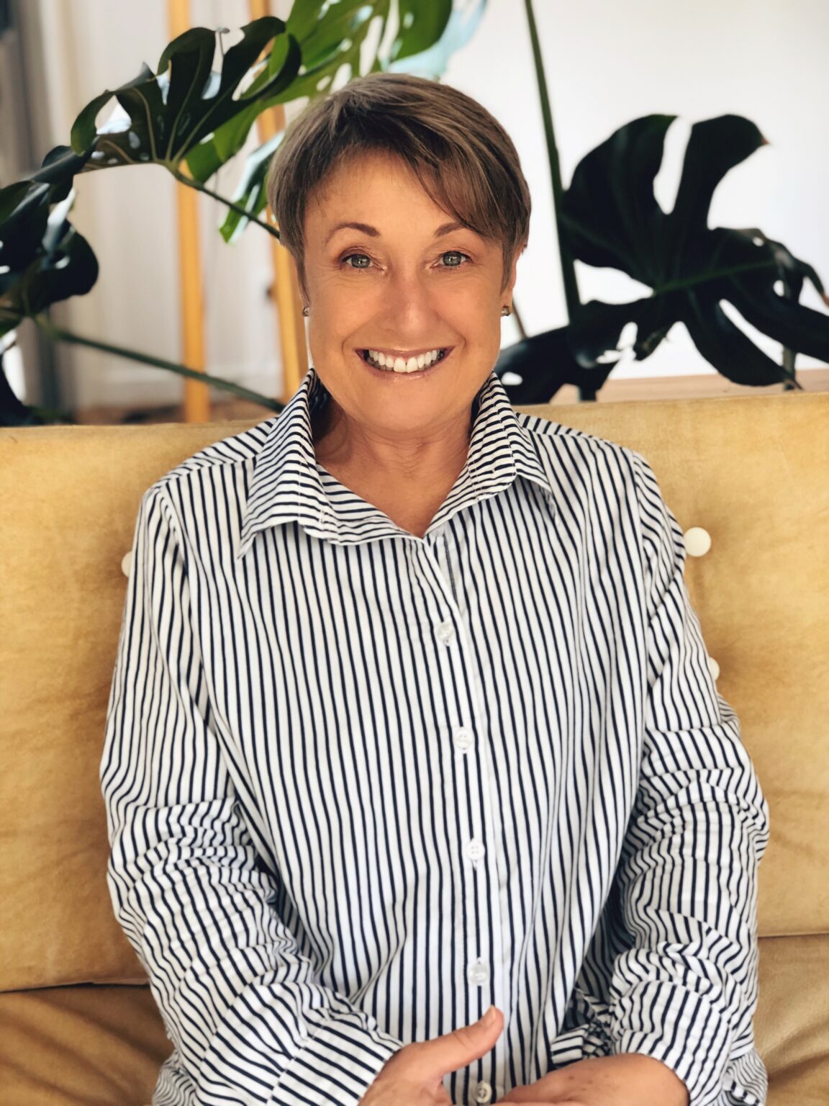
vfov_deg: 33.8
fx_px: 1820
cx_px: 414
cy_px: 553
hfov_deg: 25.7
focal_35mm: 57
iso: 64
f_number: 2.8
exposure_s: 1/30
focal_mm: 6.6
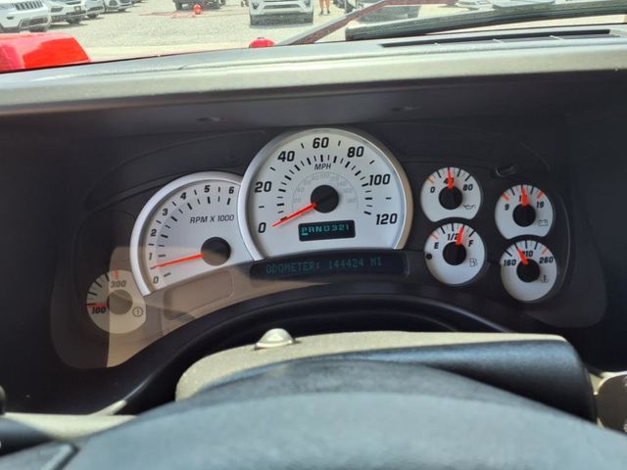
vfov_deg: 51.4
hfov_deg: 65.3
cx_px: 314
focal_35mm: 27
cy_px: 235
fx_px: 489
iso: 40
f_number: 1.9
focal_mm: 3.58
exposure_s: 1/143
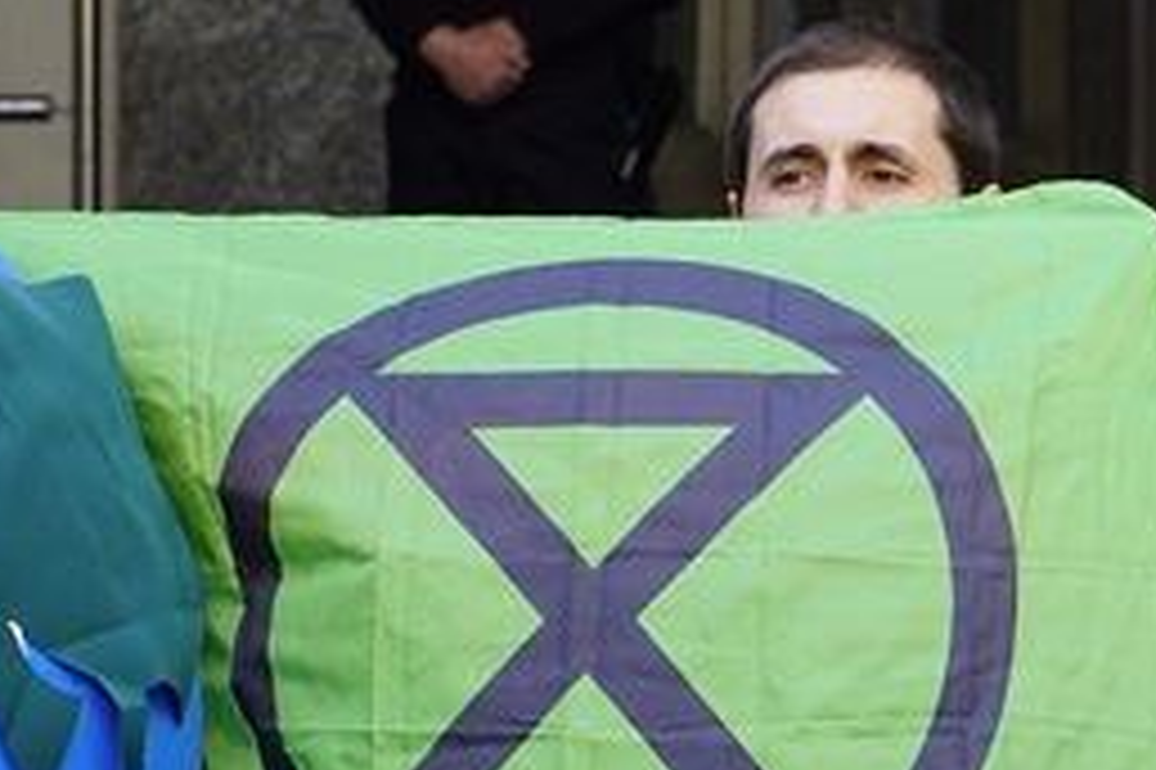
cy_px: 9
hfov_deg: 5.5
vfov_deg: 3.7
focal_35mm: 368
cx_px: 1840
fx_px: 11809
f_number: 5.6
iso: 250
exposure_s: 1/125
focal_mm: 70
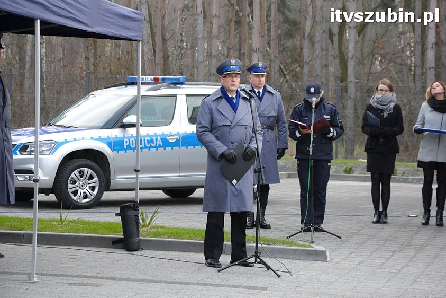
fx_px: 1592
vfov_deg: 10.7
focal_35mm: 129
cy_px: 149
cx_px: 224
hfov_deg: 15.9
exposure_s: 1/160
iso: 1600
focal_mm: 85
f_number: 8
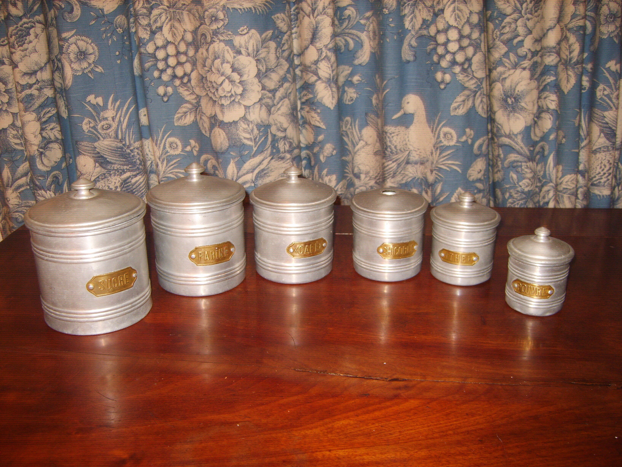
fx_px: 629
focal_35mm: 35
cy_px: 234
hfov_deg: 52.6
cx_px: 311
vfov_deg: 40.7
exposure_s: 1/30
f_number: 2.8
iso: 100
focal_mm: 7.4
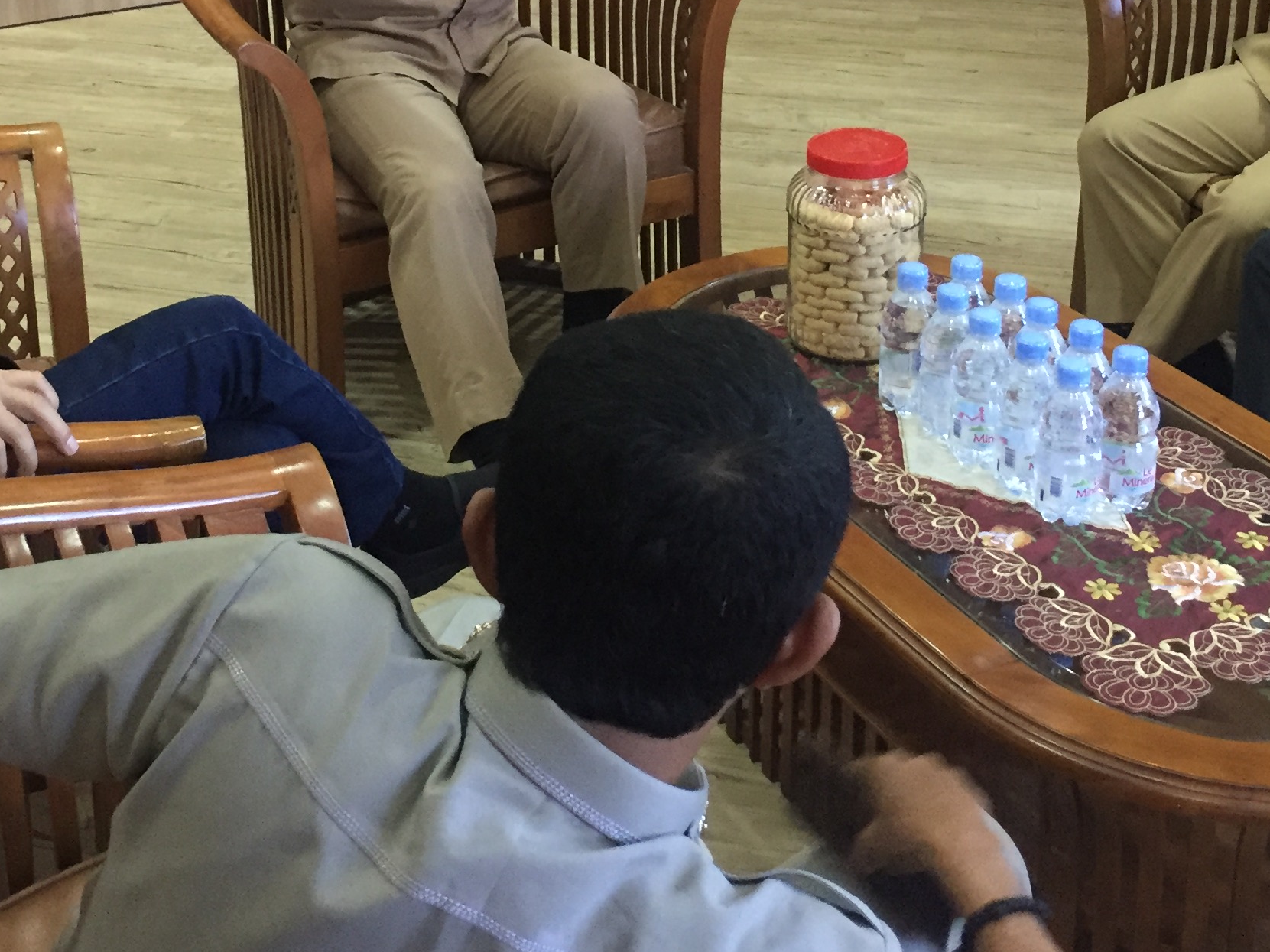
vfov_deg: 24.8
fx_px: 2091
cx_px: 648
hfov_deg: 33.8
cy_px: 85
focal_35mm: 57
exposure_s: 1/17
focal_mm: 4.15
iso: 250
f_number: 2.2
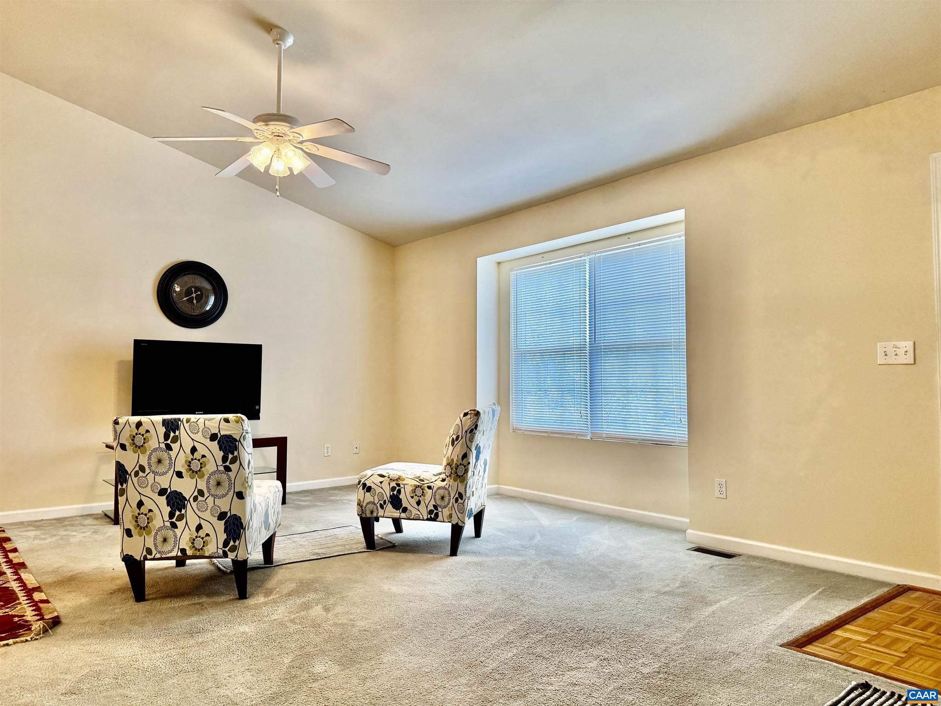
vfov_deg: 56.8
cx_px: 470
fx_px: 652
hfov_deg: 71.6
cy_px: 353
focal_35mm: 24
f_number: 1.78
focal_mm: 6.76
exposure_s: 1/120
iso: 200
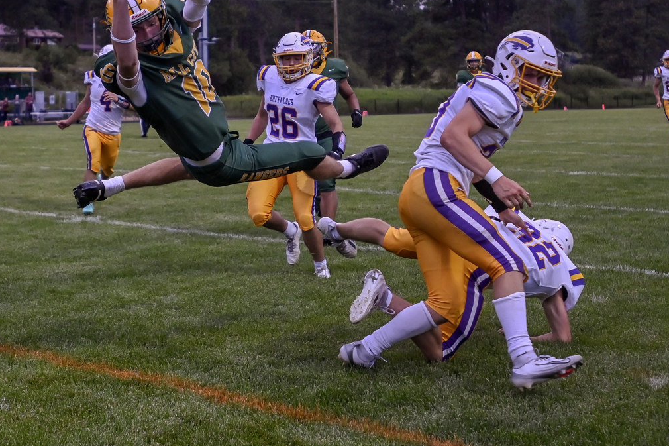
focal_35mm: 52
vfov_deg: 25.7
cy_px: 126
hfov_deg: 37.9
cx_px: 239
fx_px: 966
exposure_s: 1/1600
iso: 1600
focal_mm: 35
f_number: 2.8
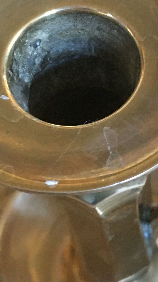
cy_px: 133
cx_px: 147
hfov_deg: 13.0
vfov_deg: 23.2
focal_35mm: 92
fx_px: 685
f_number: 2.2
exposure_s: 1/17
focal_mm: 4.15
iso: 200
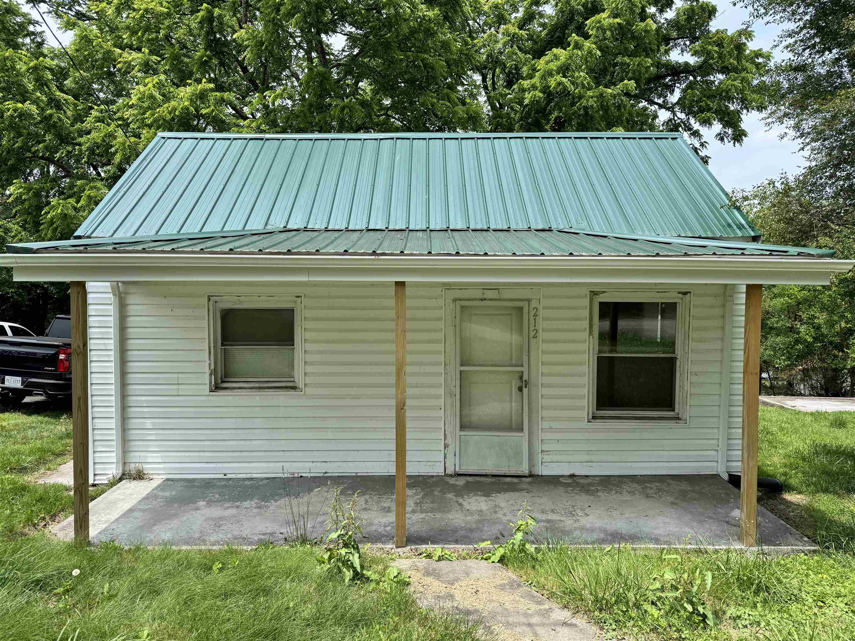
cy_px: 320
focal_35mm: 24
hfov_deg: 71.6
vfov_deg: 56.8
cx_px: 428
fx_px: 593
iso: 80
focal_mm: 6.76
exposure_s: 1/2506
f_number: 1.78
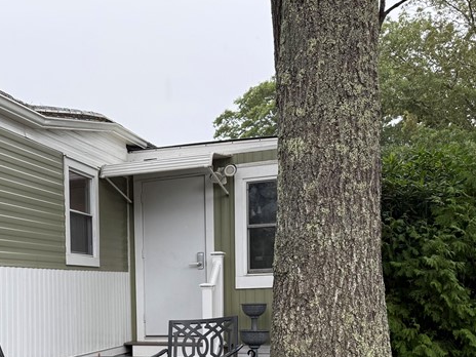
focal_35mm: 53
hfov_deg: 34.1
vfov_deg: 26.6
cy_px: 318
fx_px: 729
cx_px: 41
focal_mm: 6.76
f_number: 1.78
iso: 125
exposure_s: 1/167
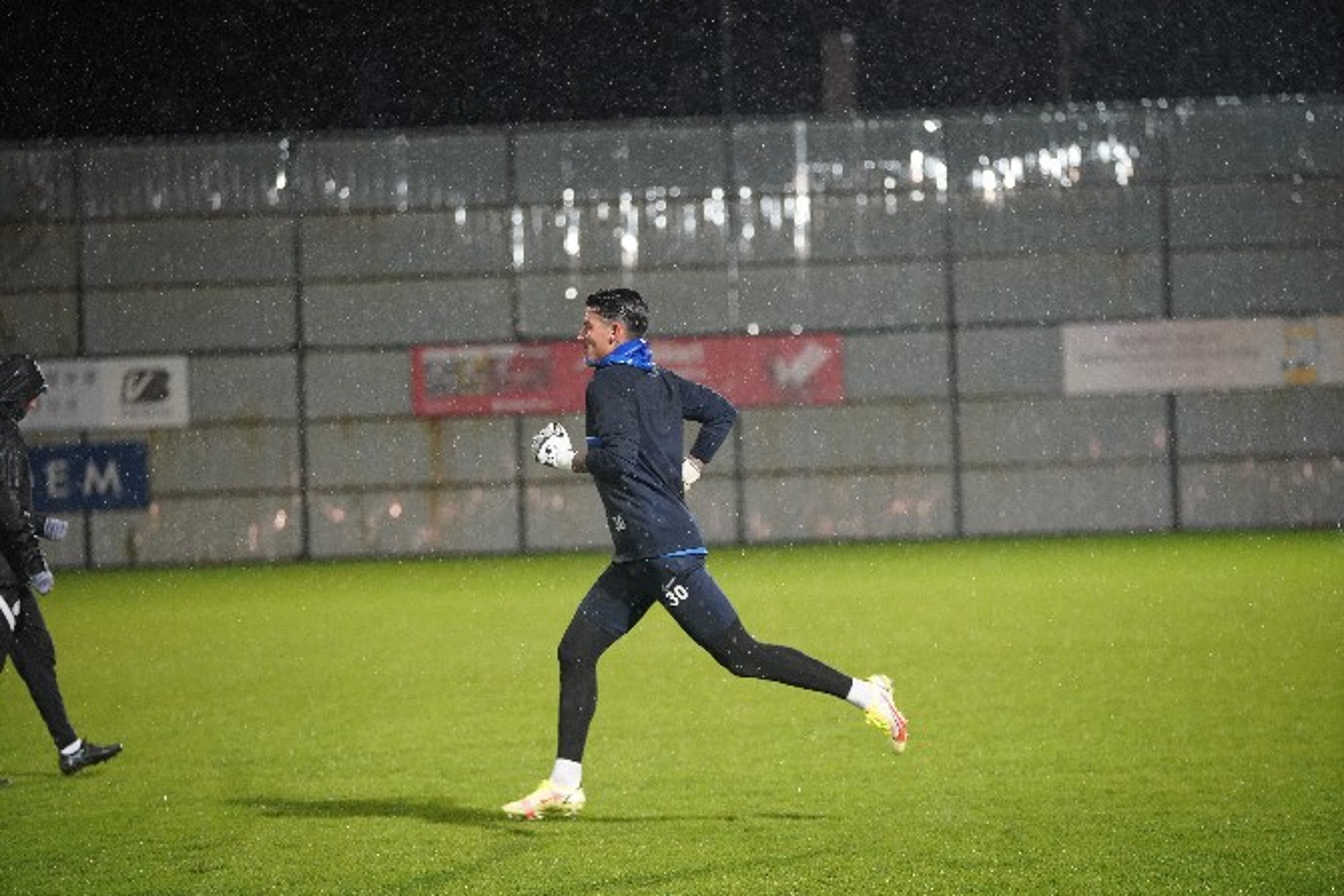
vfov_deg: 9.5
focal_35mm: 145
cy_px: 448
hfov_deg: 14.2
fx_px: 5414
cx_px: 672
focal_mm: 145
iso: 6400
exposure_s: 1/800
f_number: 2.8
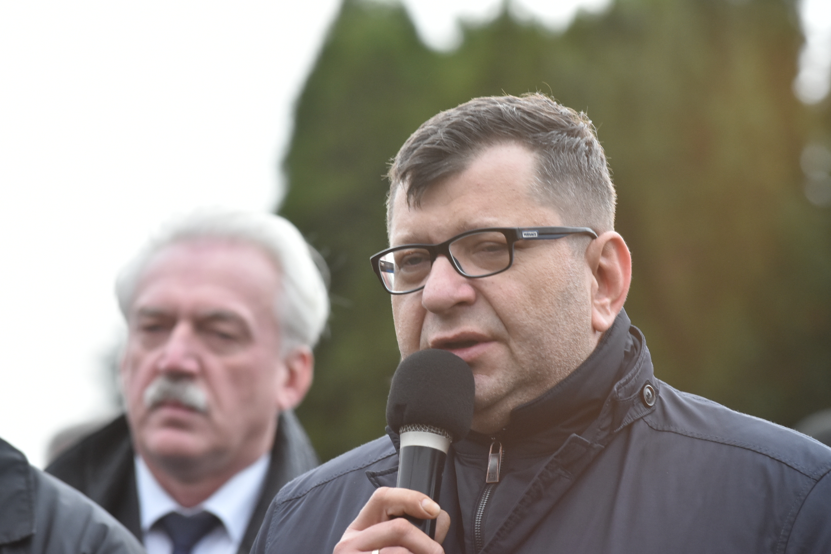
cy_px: 277
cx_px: 416
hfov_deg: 6.9
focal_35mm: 300
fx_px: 6924
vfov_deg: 4.6
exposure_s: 1/200
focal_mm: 200
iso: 800
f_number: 5
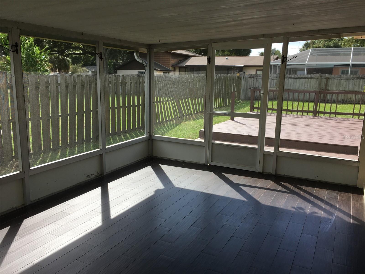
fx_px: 306
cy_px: 137
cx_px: 182
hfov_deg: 61.7
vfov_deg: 48.2
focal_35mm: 29
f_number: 2.2
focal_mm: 4.15
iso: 25
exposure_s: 1/487
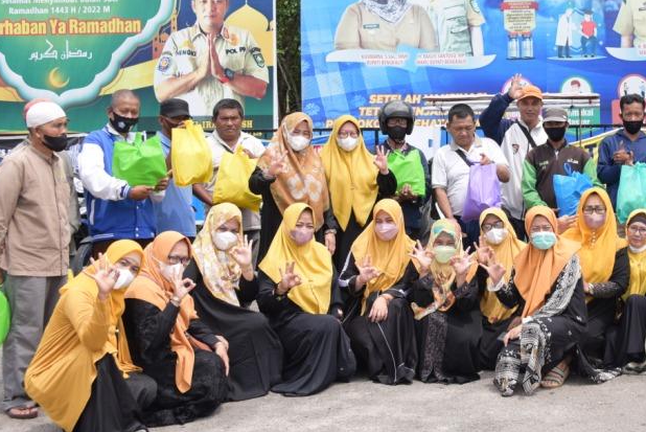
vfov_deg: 21.5
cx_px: 513
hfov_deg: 31.1
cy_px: 121
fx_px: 1131
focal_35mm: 63
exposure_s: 1/320
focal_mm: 38
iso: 125
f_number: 5.6
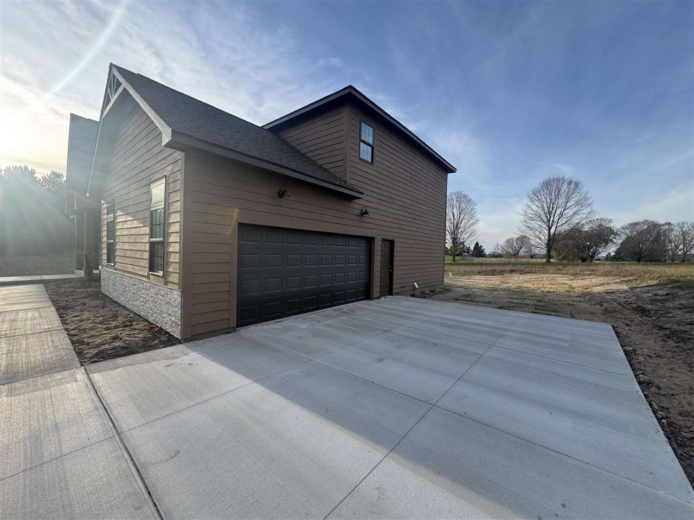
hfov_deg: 102.1
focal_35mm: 14
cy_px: 260
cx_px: 347
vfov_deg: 85.7
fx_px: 281
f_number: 2.2
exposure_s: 1/392
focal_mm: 2.22
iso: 40
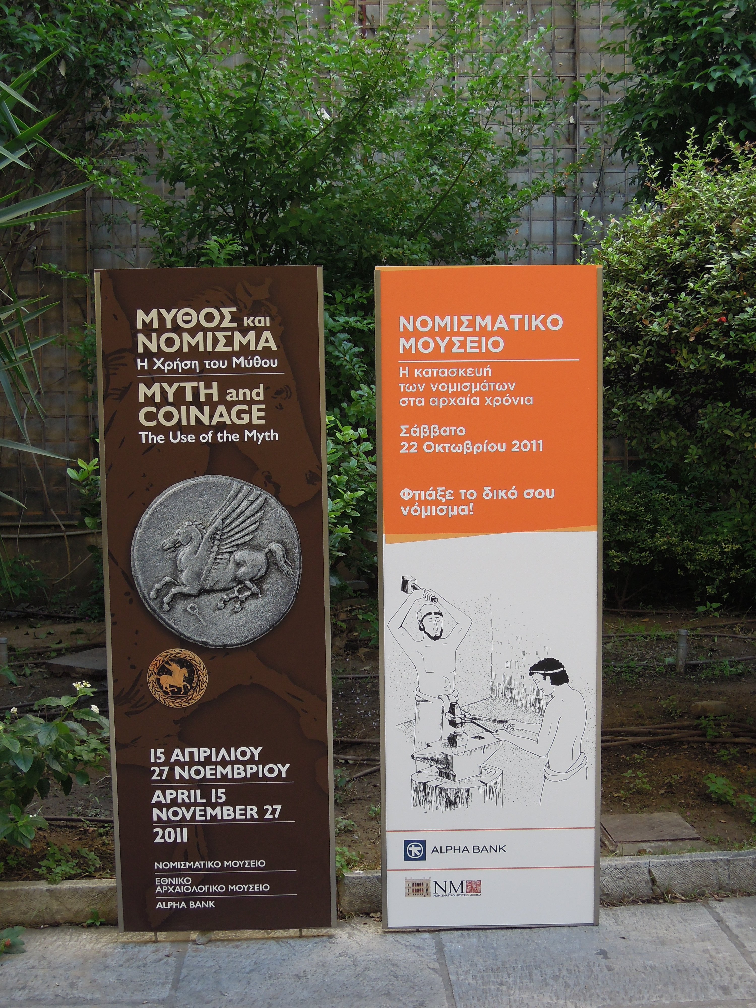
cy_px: 504
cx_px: 378
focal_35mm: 50
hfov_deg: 29.1
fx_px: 1456
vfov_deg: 38.2
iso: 160
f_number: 3.7
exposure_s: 1/80
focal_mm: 9
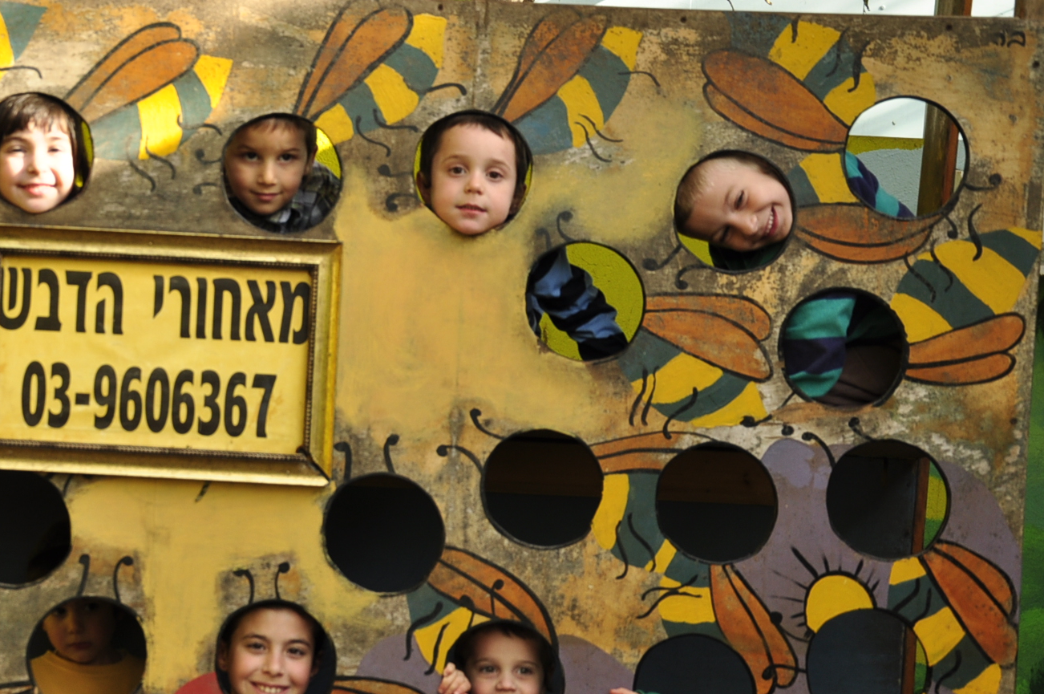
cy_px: 375
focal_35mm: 84
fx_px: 2433
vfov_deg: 16.2
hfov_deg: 23.9
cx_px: 209
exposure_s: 1/100
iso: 200
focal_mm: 34
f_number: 5
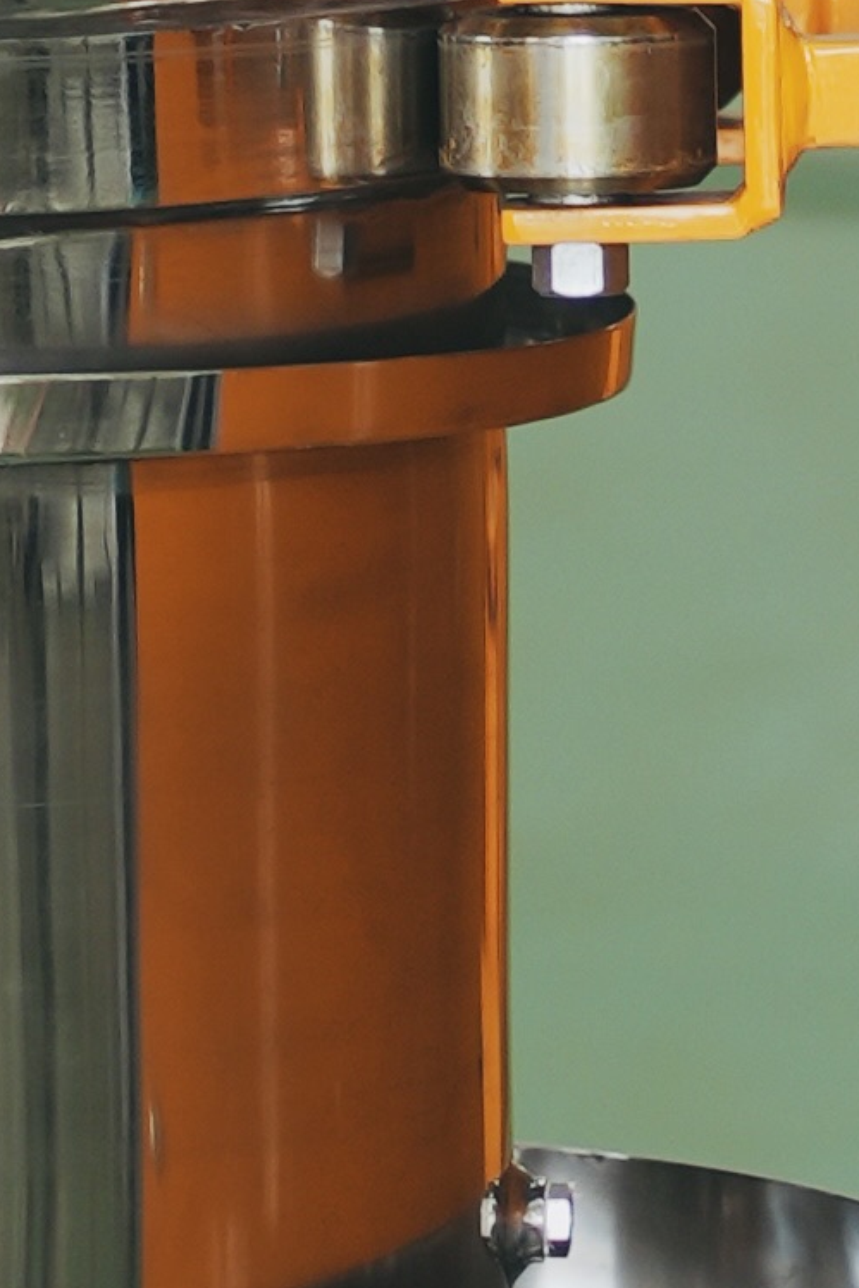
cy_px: -50
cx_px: 816
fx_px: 27974
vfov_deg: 2.6
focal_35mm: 782
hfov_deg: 1.8
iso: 64
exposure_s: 1/100
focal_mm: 85
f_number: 1.8
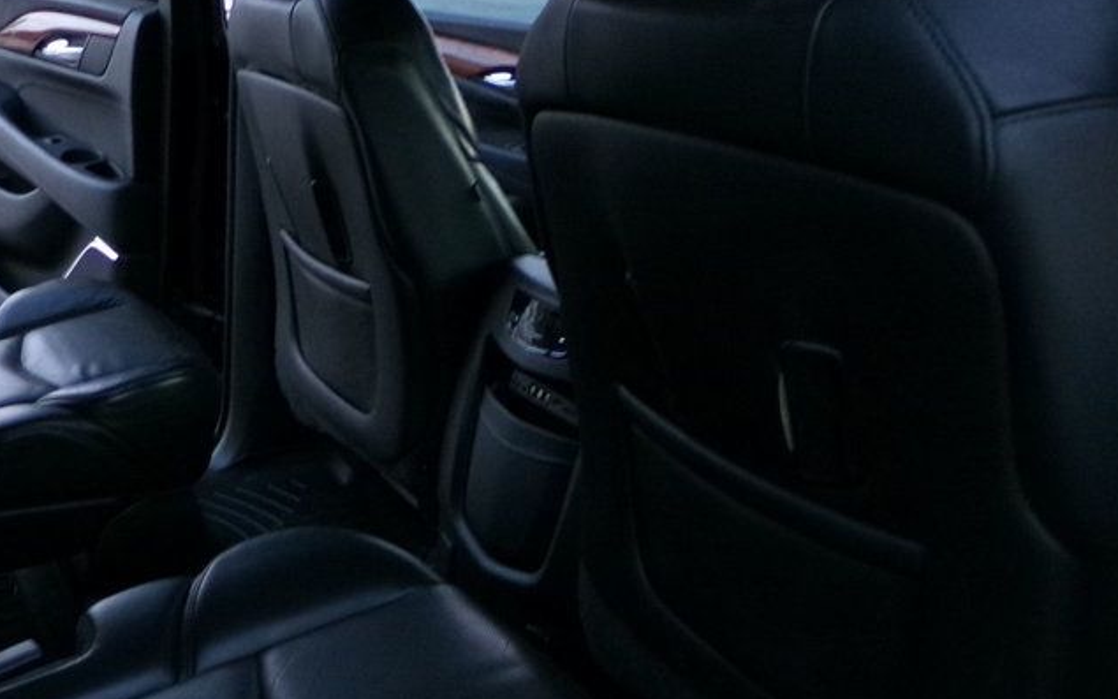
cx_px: 299
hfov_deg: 46.7
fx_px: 1249
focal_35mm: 41
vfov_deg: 30.8
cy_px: 511
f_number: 3.7
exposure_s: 1/17
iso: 551
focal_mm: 4.3
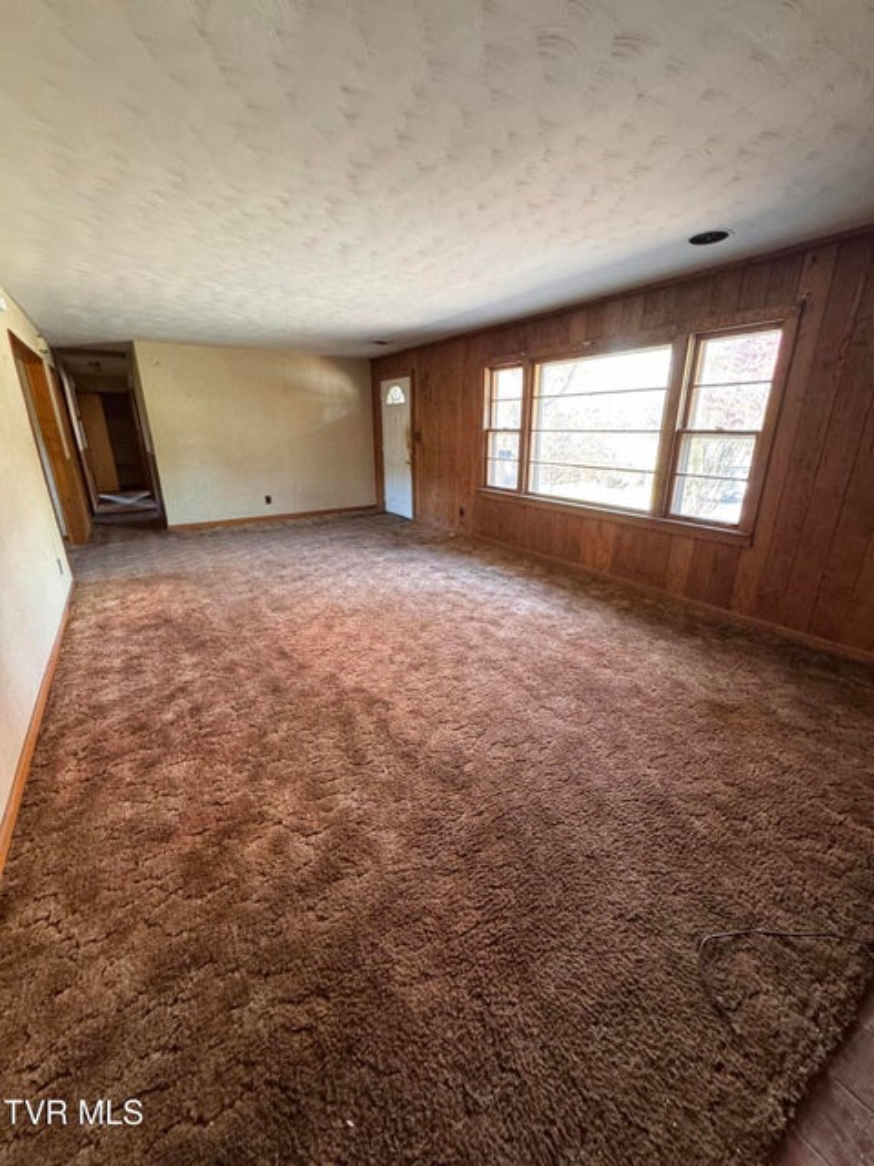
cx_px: 437
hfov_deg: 85.7
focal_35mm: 14
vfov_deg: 102.1
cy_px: 583
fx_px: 471
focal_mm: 2.22
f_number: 2.2
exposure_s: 1/60
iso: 400
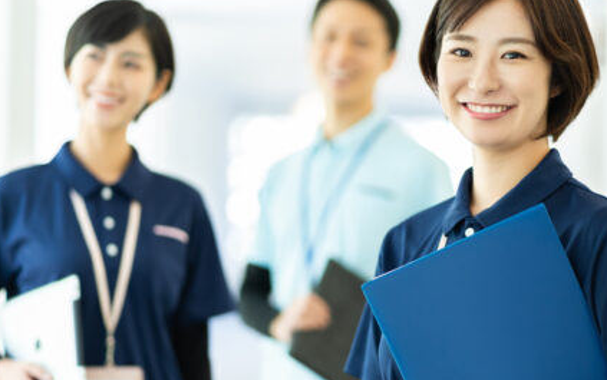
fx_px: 2202
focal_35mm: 133
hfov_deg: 15.7
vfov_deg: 9.9
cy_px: 213
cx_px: 380
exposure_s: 1/400
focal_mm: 85
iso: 400
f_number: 1.8
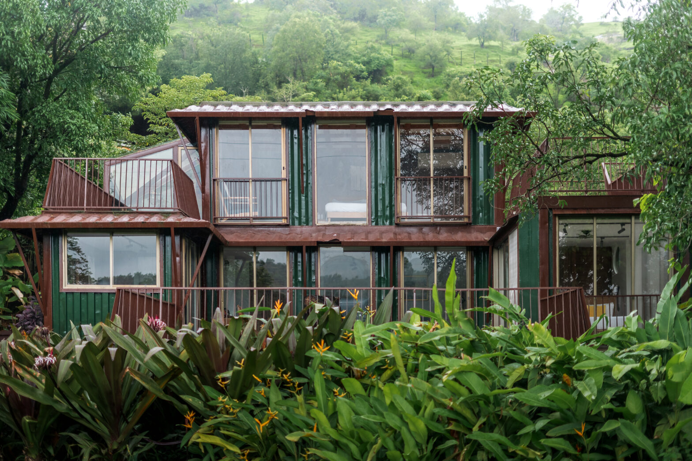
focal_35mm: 50
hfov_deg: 39.6
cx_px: 346
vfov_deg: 27.0
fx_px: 961
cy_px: 230
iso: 400
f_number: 1.8
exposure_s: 1/800
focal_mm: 50
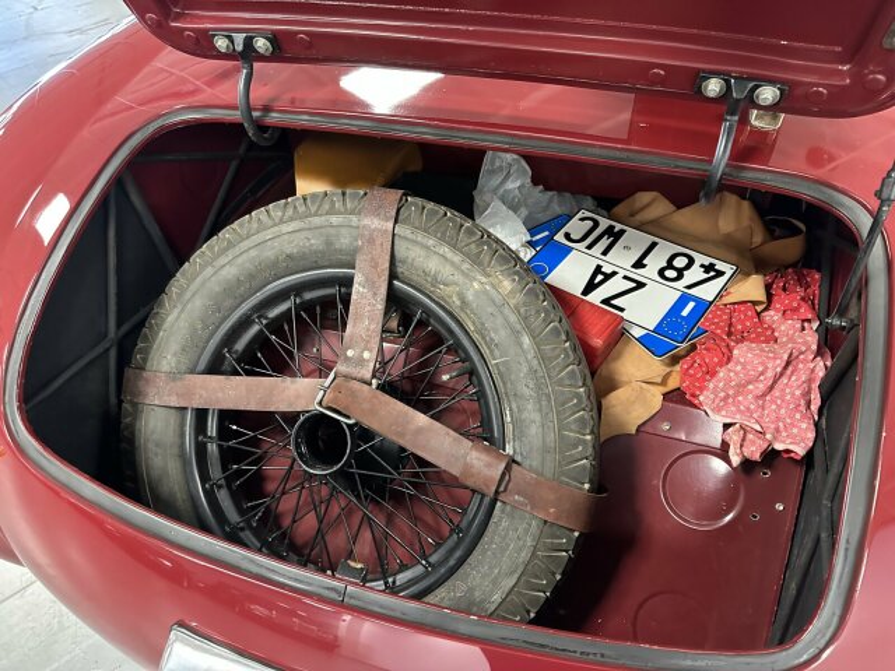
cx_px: 448
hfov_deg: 71.6
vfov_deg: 56.8
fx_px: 621
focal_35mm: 24
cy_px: 336
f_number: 1.78
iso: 1000
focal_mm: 6.86
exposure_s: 1/57
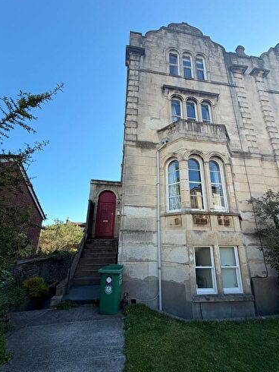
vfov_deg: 98.1
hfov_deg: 81.7
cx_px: 146
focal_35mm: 15
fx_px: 161
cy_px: 195
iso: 50
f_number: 2.2
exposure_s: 1/502
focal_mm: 2.22
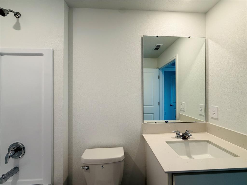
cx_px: 124
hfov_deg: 102.1
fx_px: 100
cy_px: 92
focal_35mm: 14
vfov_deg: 85.7
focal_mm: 2.22
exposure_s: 1/120
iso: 160
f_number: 2.2
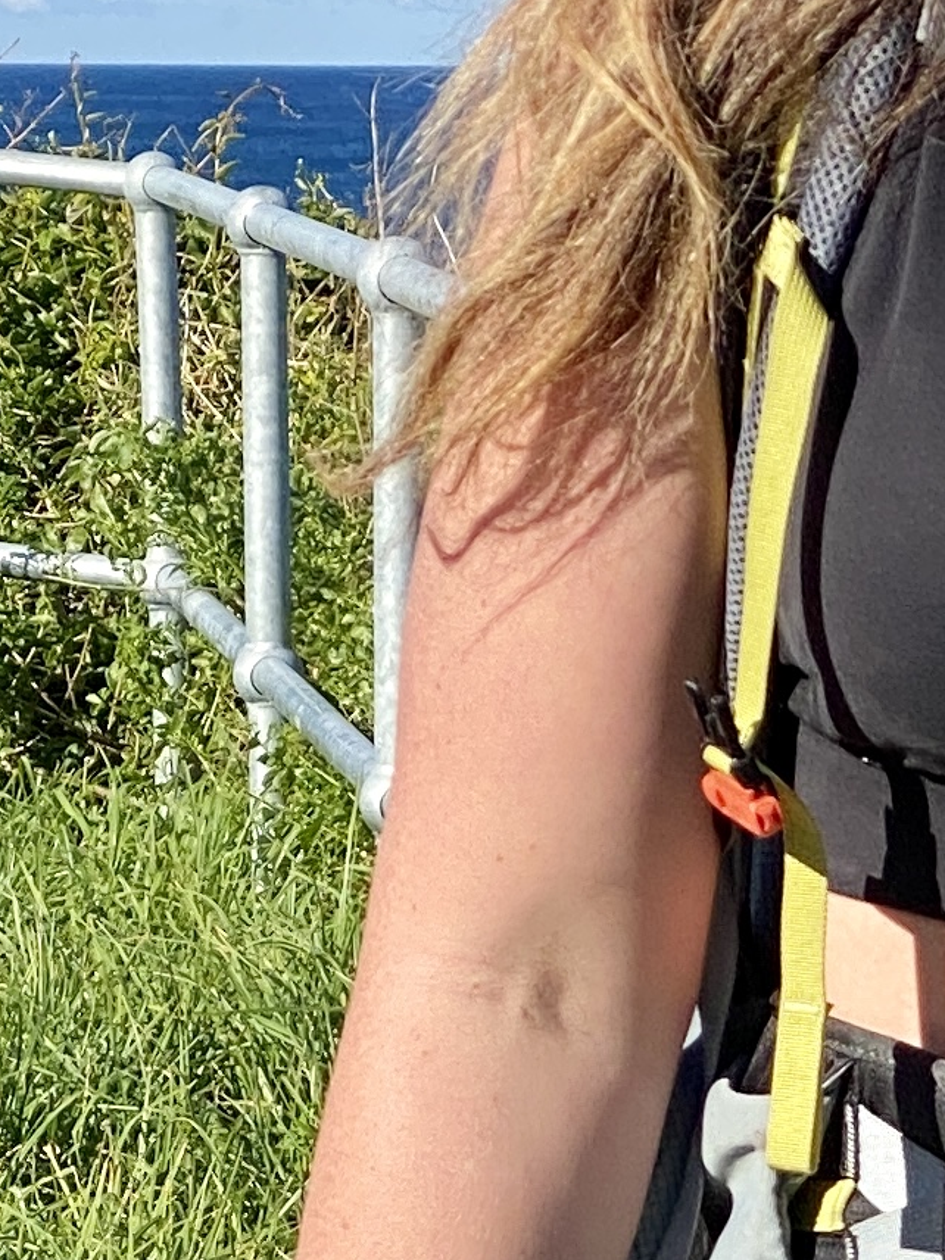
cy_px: 1513
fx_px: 8918
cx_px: 1286
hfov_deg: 6.0
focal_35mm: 245
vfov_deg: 8.0
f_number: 2
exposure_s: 1/1453
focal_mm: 6
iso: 20
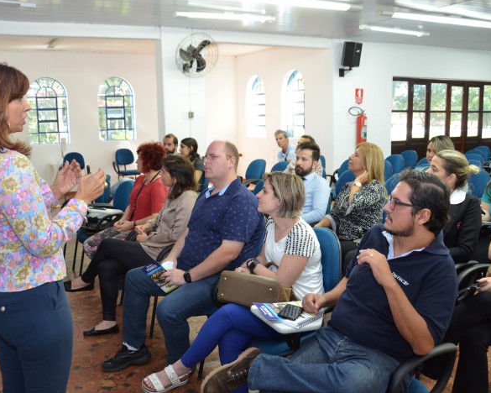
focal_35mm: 37
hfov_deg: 49.5
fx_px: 532
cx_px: 220
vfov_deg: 40.6
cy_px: 192
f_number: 4
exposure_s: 1/60
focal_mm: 21
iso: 800
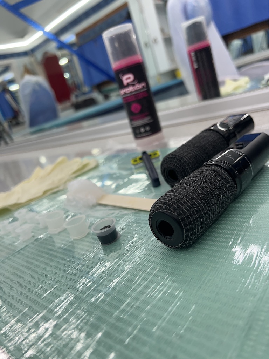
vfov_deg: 67.3
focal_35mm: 26
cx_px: 134
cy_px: 180
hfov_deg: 53.1
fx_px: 269
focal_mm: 5.7
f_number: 1.5
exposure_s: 1/100
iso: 50
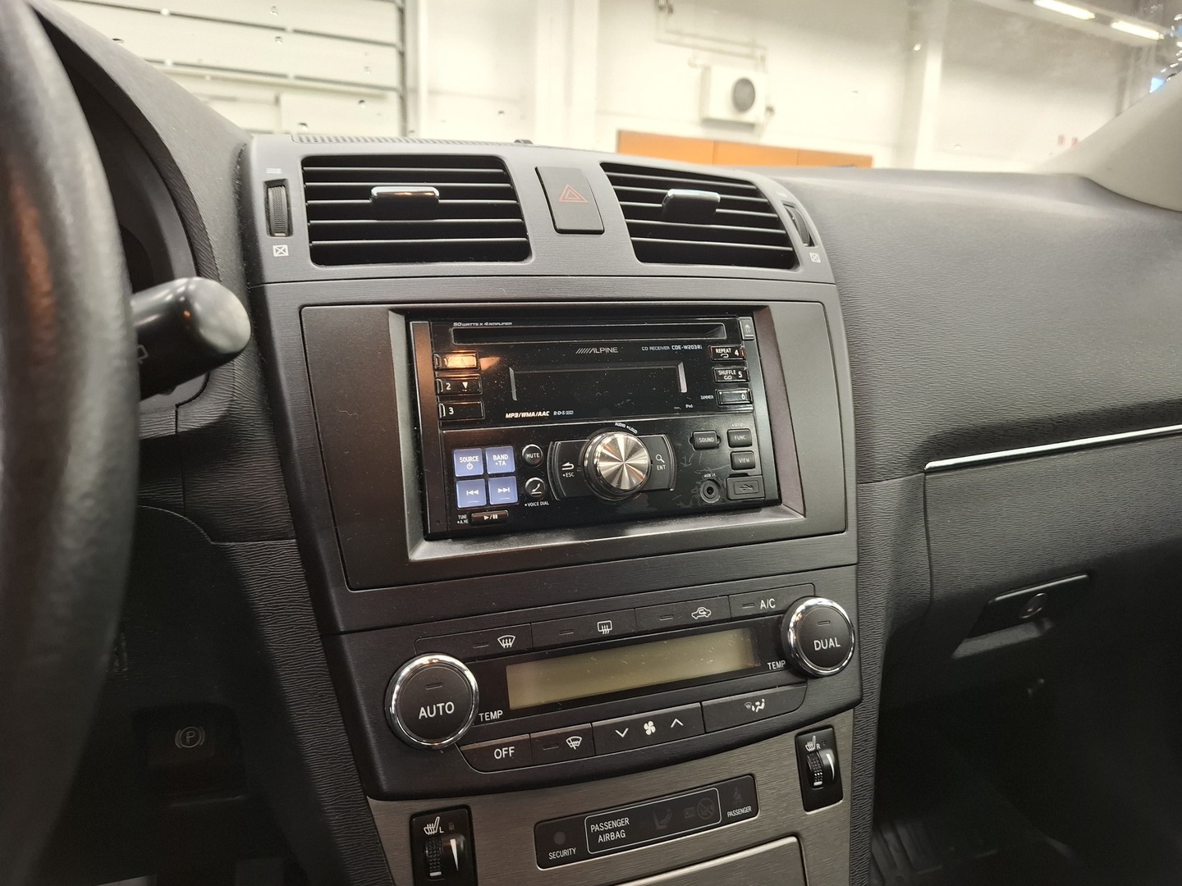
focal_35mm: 23
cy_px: 443
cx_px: 591
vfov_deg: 58.9
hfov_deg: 73.9
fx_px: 785
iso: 400
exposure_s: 1/25
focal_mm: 5.54
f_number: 1.8
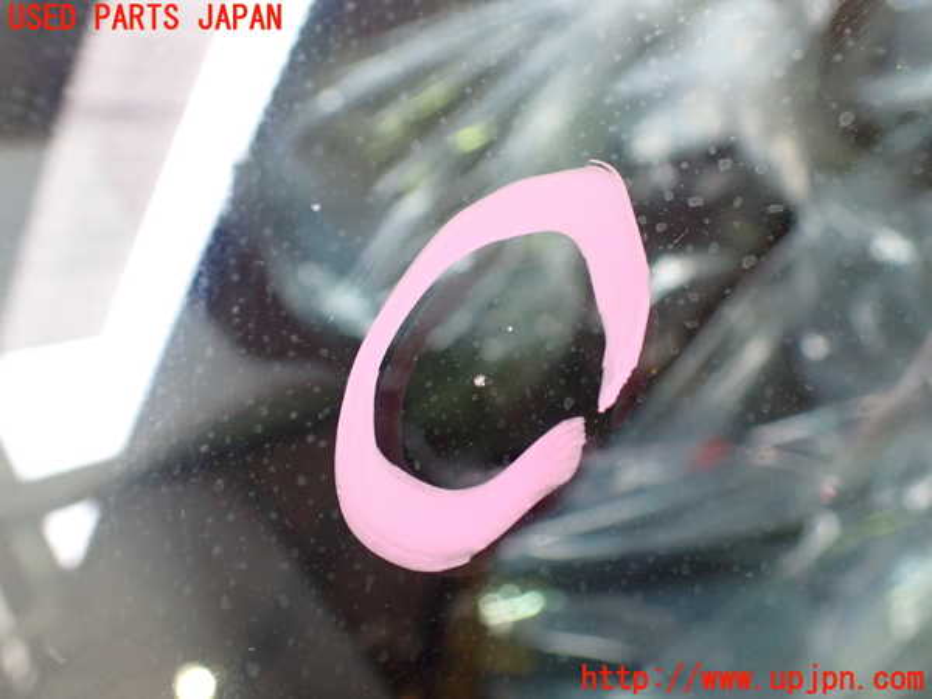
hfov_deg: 60.0
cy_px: 350
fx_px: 808
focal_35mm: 30
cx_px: 466
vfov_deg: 46.8
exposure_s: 1/60
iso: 800
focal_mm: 5.4
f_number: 2.3
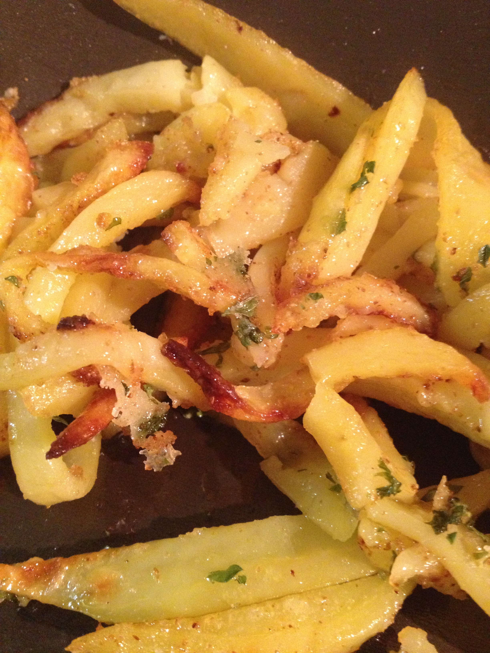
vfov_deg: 52.6
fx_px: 661
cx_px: 245
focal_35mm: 35
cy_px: 326
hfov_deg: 40.7
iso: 500
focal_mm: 4.28
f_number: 2.4
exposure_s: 1/15
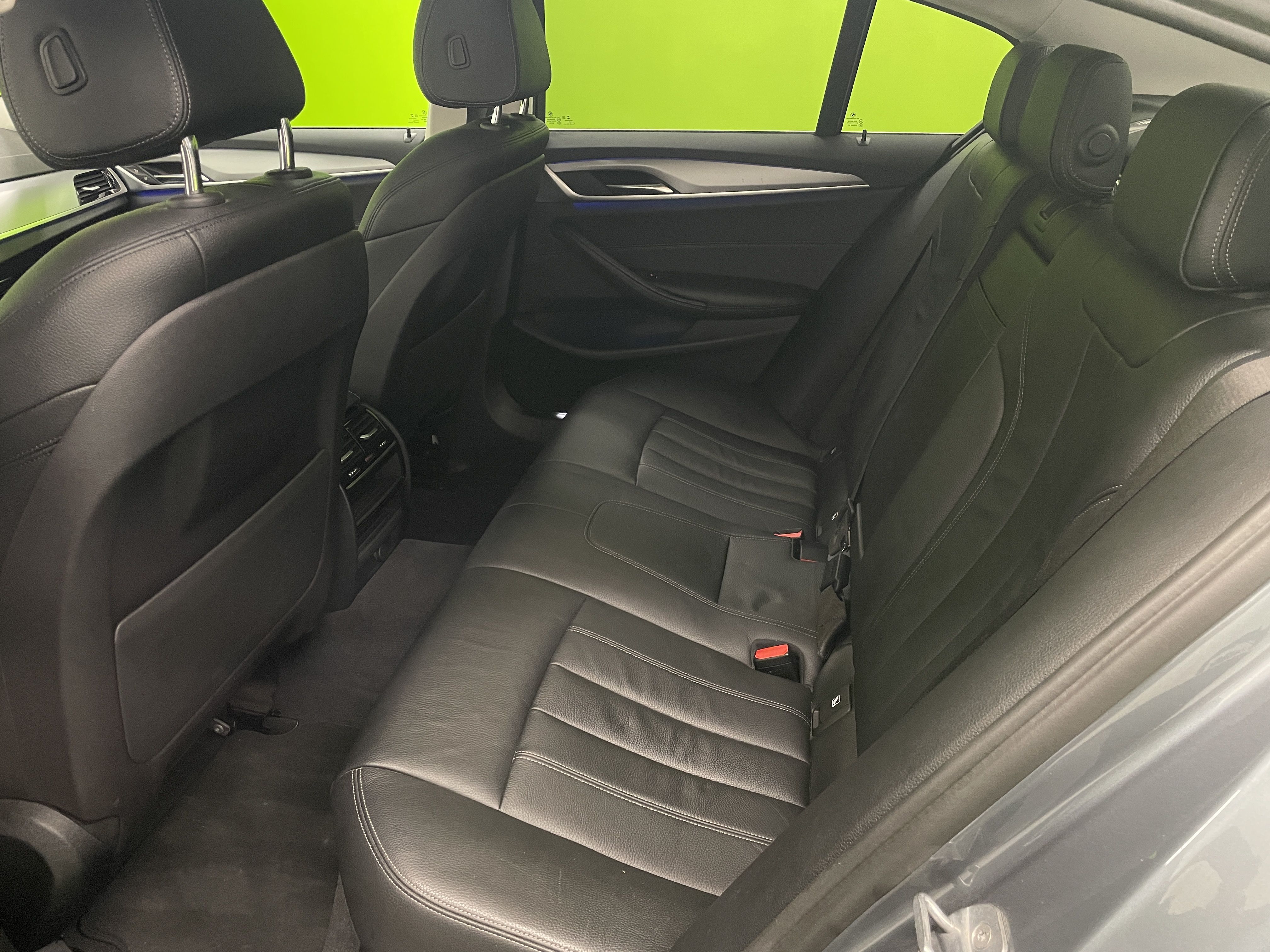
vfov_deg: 53.1
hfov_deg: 67.3
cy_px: 476
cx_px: 635
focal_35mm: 26
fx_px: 954
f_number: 1.6
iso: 320
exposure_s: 1/50
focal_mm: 4.2
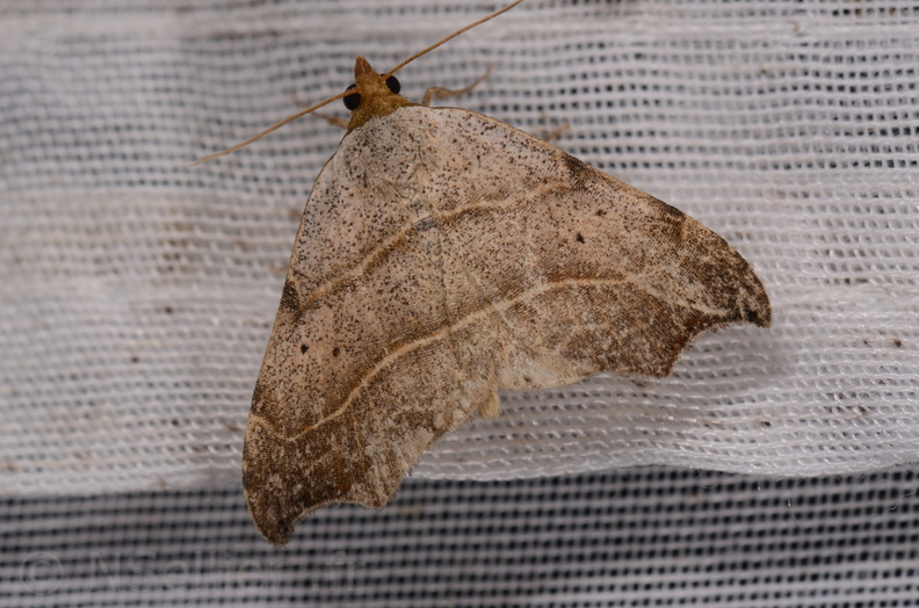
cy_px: 304
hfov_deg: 16.1
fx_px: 3247
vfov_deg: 10.7
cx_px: 460
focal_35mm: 128
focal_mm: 85
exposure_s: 1/60
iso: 100
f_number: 22
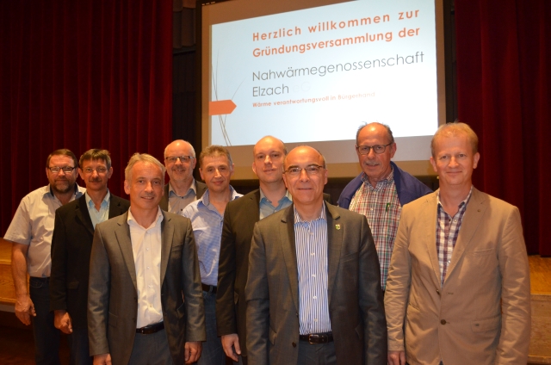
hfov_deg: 57.3
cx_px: 276
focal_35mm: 33
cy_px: 182
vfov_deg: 39.8
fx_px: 504
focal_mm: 22
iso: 2000
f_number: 3.8
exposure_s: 1/60
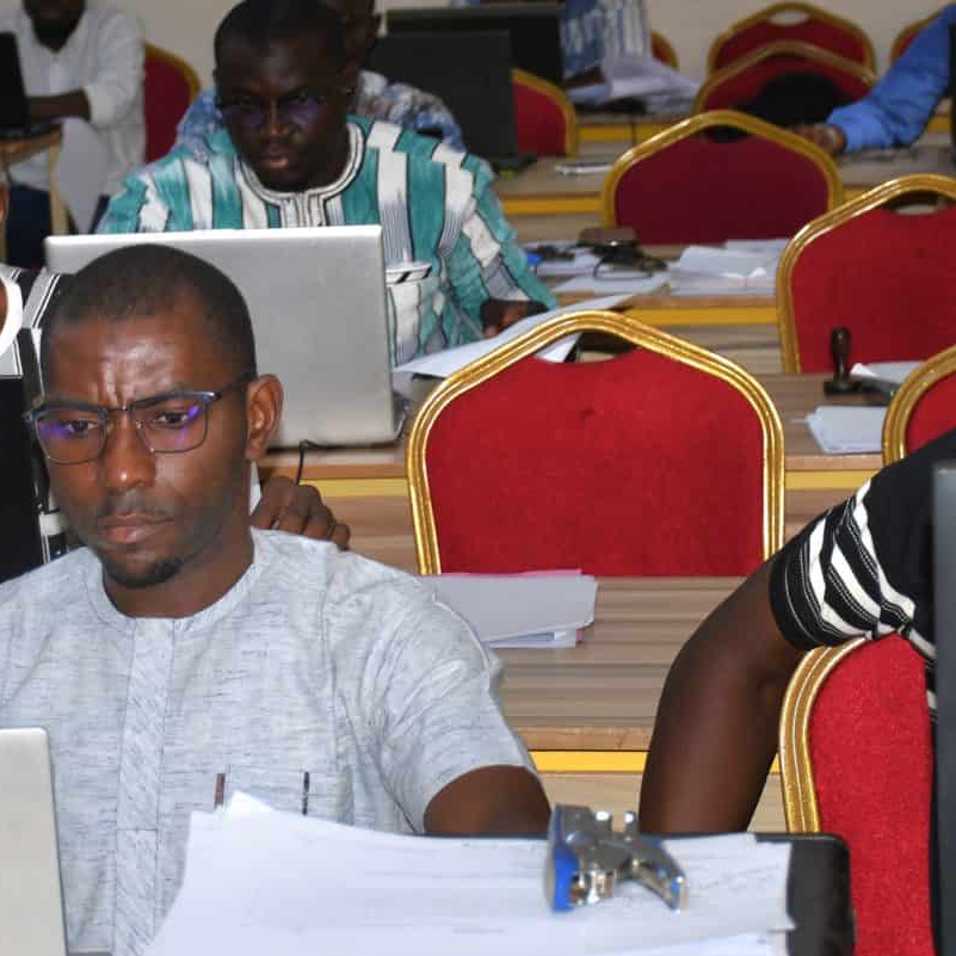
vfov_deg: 15.4
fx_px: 3531
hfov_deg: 15.4
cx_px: 403
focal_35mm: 113
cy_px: 251
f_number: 4.2
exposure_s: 1/60.2
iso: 100
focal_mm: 35
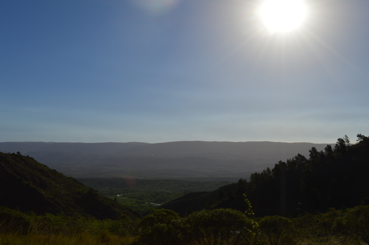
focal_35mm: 44
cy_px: 122
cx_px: 184
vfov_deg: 30.8
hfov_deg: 45.0
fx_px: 445
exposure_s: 1/500
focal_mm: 29
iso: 100
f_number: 11
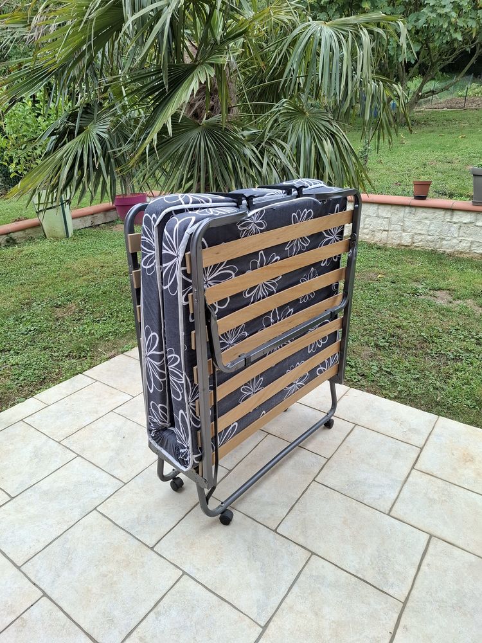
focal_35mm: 23
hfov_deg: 58.9
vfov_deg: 73.9
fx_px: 427
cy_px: 322
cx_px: 241
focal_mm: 5.54
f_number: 1.8
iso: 50
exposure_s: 1/135
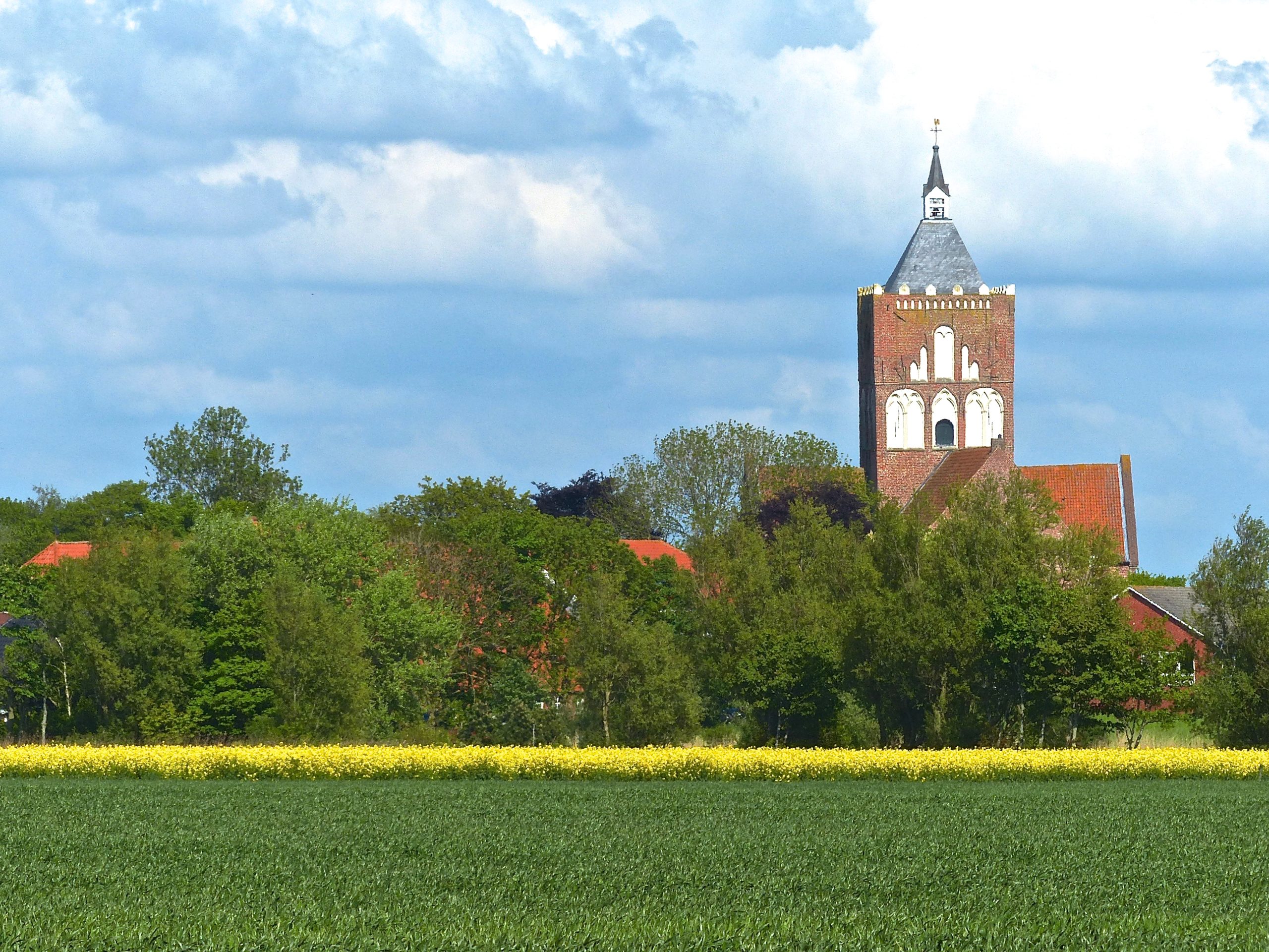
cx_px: 634
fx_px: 11364
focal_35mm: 310
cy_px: 476
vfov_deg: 4.8
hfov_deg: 6.4
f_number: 8
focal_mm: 55.7
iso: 100
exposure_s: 1/400
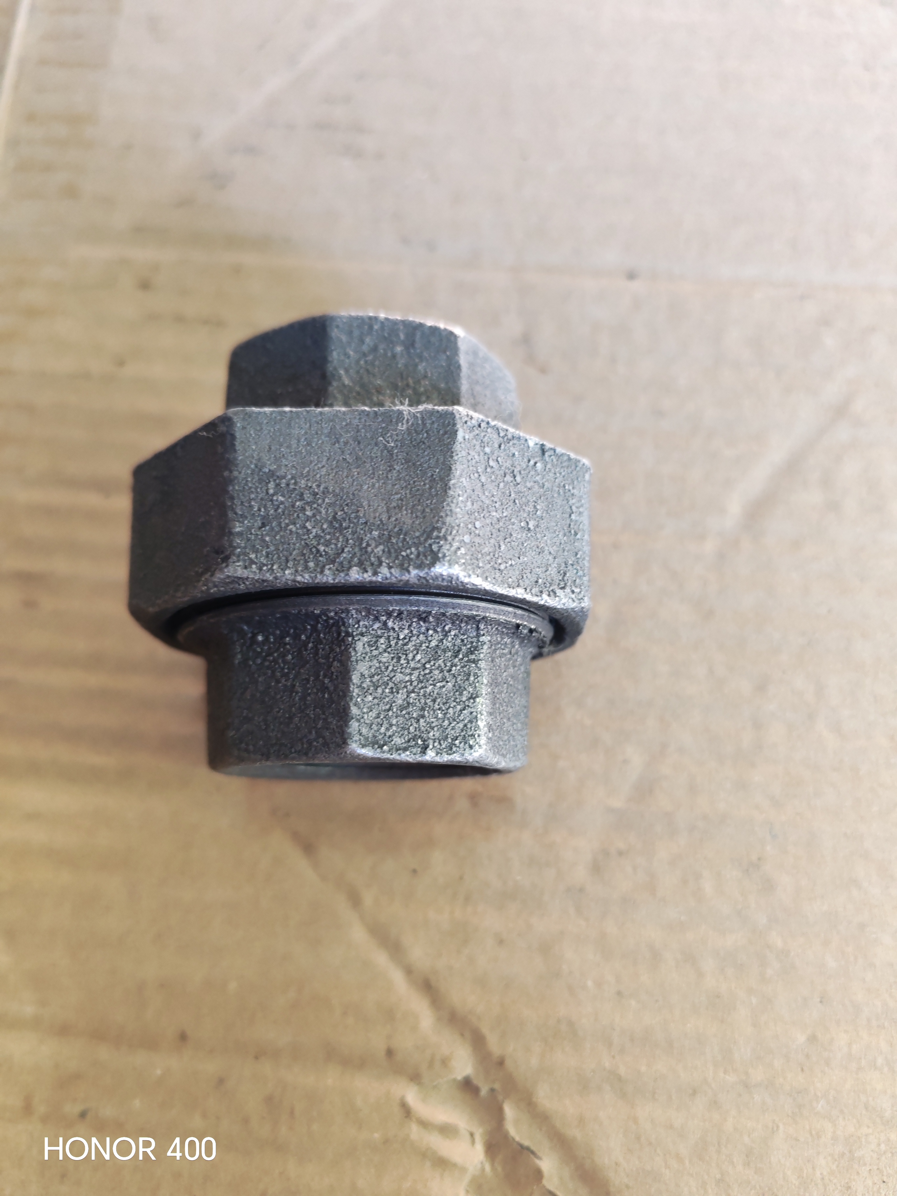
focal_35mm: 27
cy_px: 598
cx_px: 448
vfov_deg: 65.3
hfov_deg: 51.4
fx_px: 933
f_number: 1.9
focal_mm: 6.12
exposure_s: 1/100
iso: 800
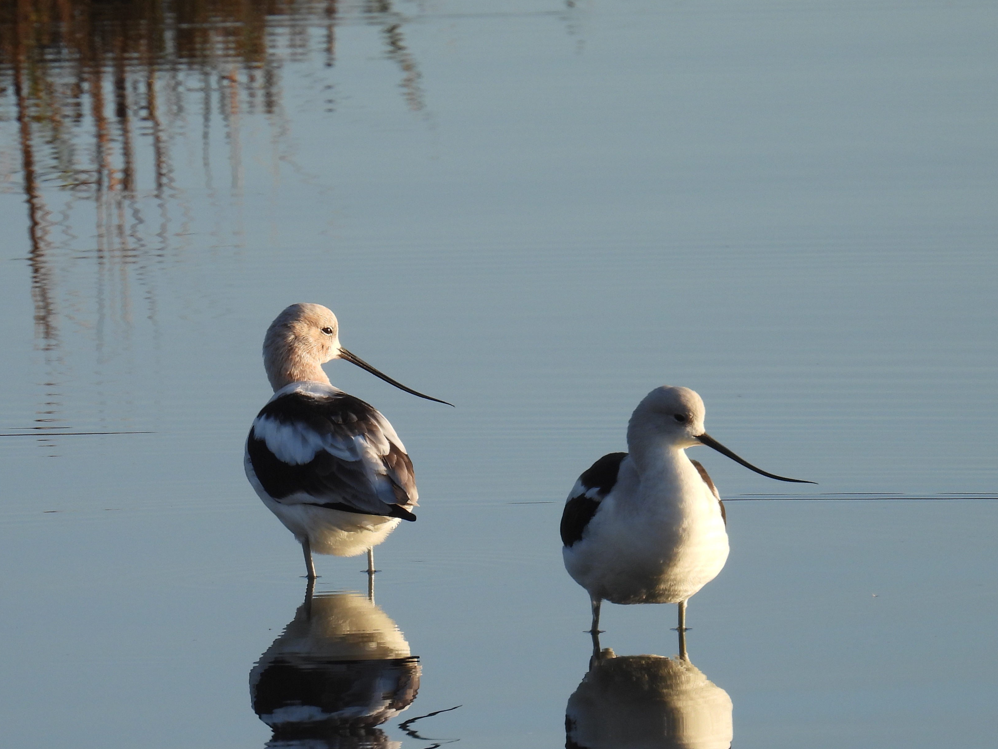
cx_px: 463
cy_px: 328
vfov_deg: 1.0
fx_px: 41117
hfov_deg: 1.4
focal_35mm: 1426
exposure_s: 1/250
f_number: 5.6
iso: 100
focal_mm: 178
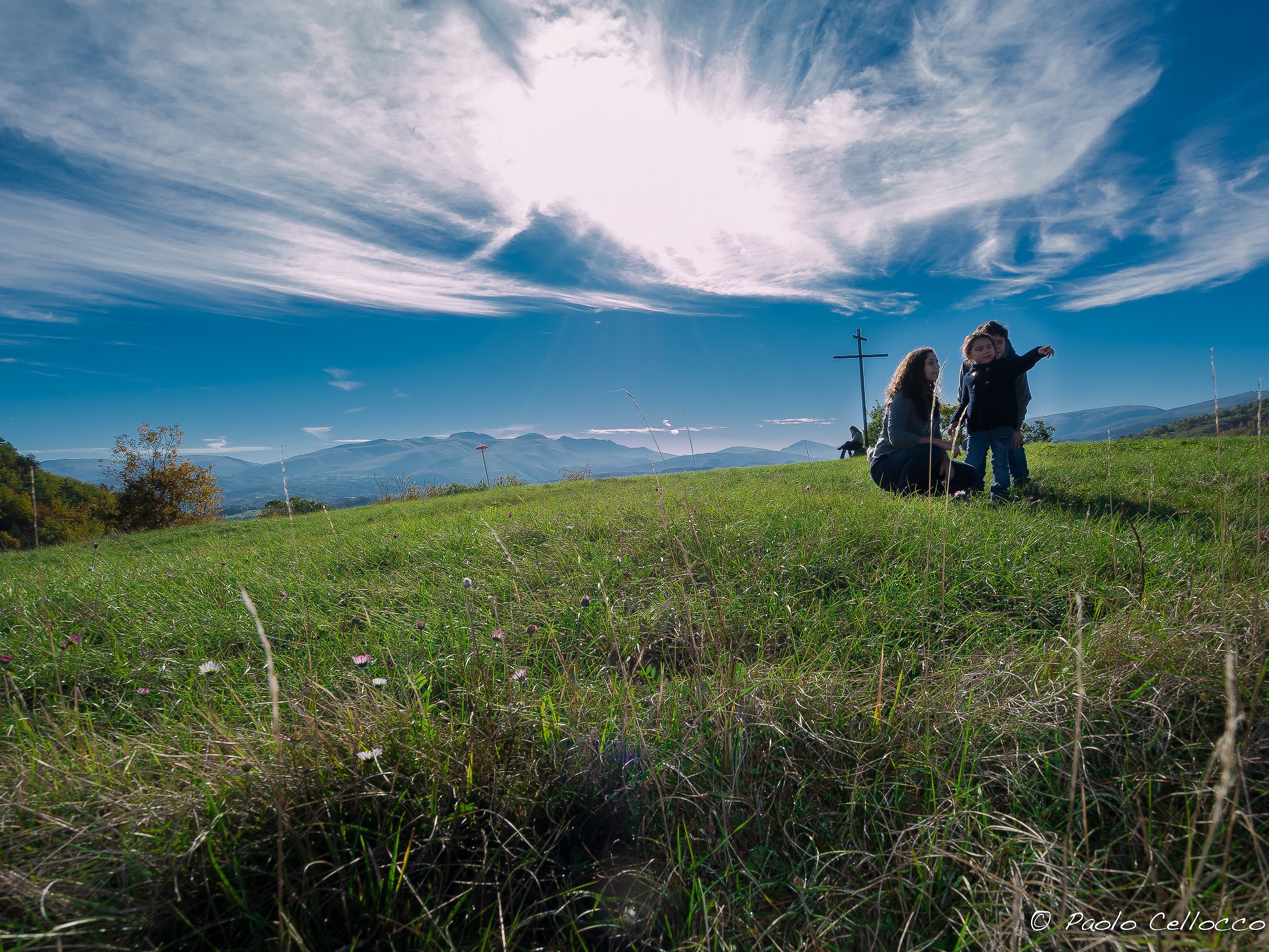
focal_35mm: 18
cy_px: 476
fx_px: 660
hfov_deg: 87.7
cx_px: 634
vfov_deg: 71.6
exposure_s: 1/320
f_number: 7.1
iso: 125
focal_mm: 9
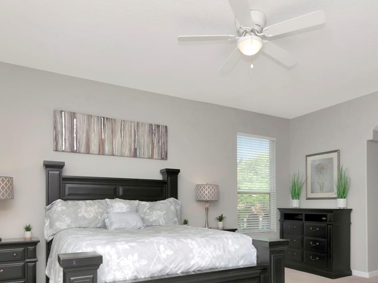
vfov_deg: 49.8
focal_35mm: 27
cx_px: 211
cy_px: 208
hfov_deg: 65.5
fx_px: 293
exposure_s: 1/200
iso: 640
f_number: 8
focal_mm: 11
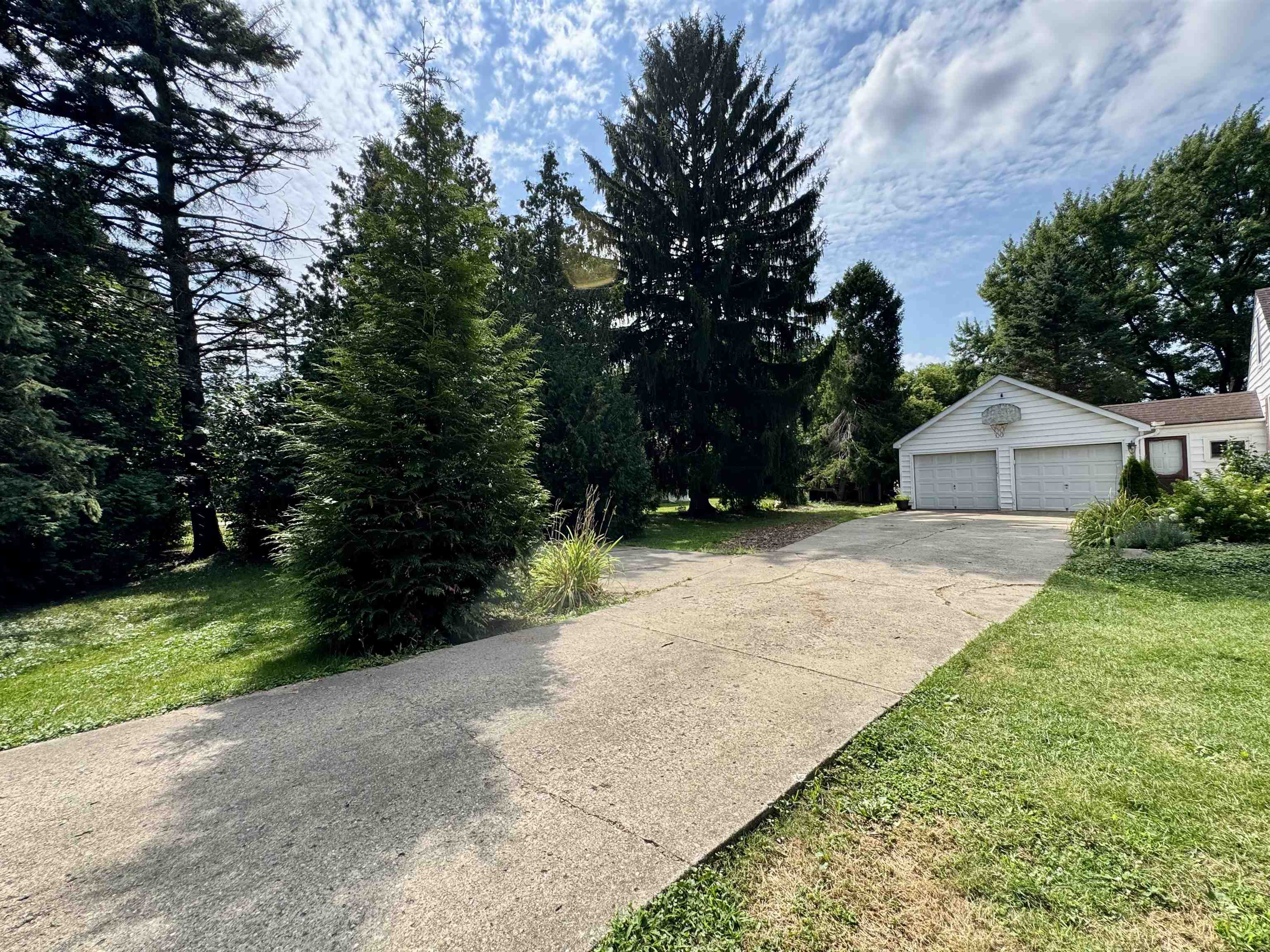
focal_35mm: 14
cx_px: 635
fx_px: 514
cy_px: 476
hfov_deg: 102.1
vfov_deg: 85.7
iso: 40
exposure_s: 1/1256
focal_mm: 2.22
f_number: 2.2
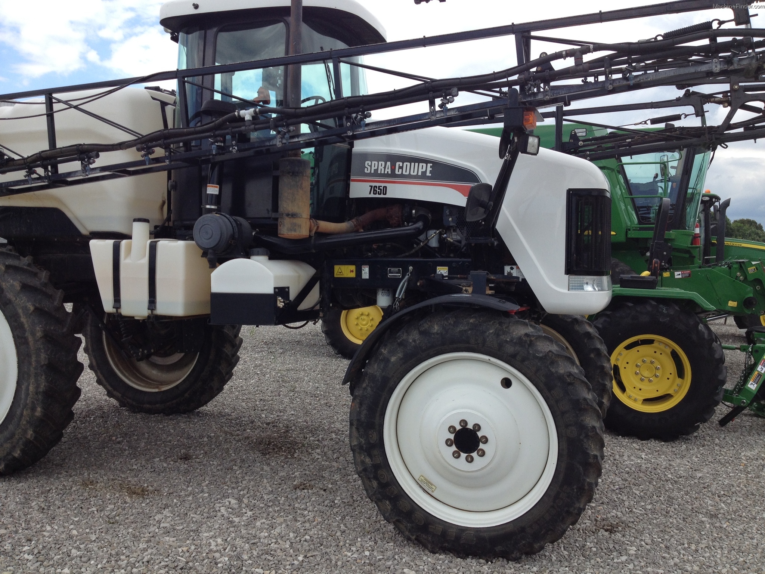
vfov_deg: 40.7
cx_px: 382
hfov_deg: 52.6
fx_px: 773
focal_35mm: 35
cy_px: 287
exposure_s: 1/1082
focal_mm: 4.28
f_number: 2.4
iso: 50
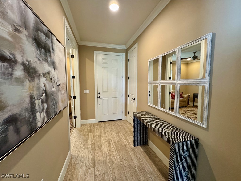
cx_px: 120
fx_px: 97
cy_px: 90
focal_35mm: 14
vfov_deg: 85.7
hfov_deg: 102.1
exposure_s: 1/60
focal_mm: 2.22
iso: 400
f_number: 2.2
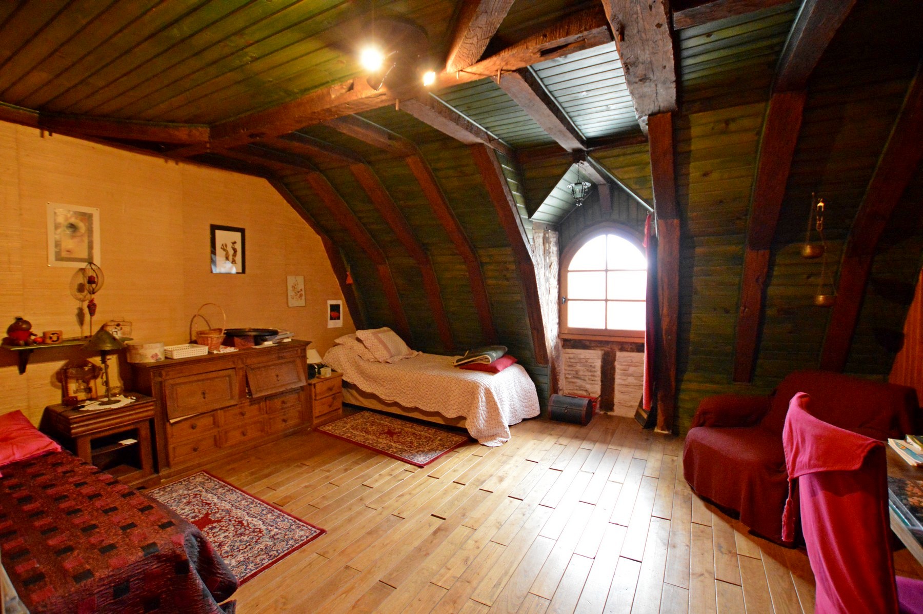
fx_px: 384
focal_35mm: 15
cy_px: 307
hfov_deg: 100.4
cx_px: 462
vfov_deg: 77.2
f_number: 3.5
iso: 3200
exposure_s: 1/40
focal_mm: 10
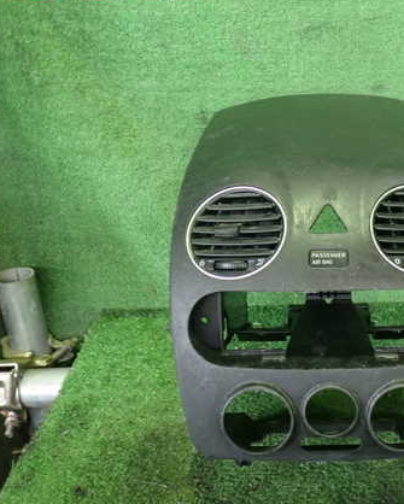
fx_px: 627
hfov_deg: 34.2
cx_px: 345
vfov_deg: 43.8
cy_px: 245
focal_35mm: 42
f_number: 2.3
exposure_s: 1/30
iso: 800
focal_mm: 5.4
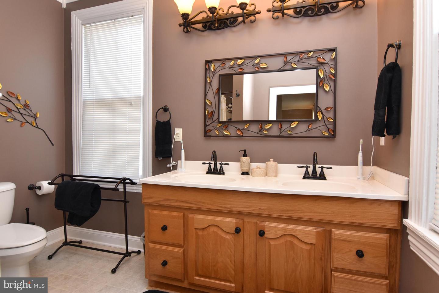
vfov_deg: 67.5
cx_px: 220
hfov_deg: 90.0
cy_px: 146
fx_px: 220
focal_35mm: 18
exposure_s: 1/80
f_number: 8
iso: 800
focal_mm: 12
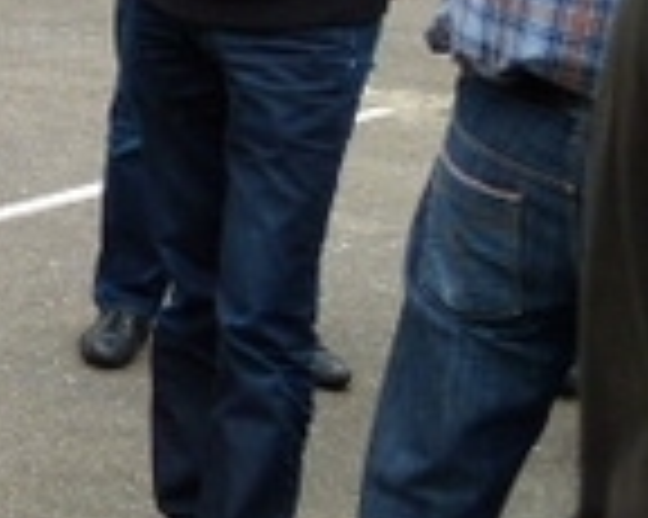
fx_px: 2645
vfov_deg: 11.1
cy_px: 41
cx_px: -531
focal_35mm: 138
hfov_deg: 12.7
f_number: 4
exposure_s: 1/200
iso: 100
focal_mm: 6.2
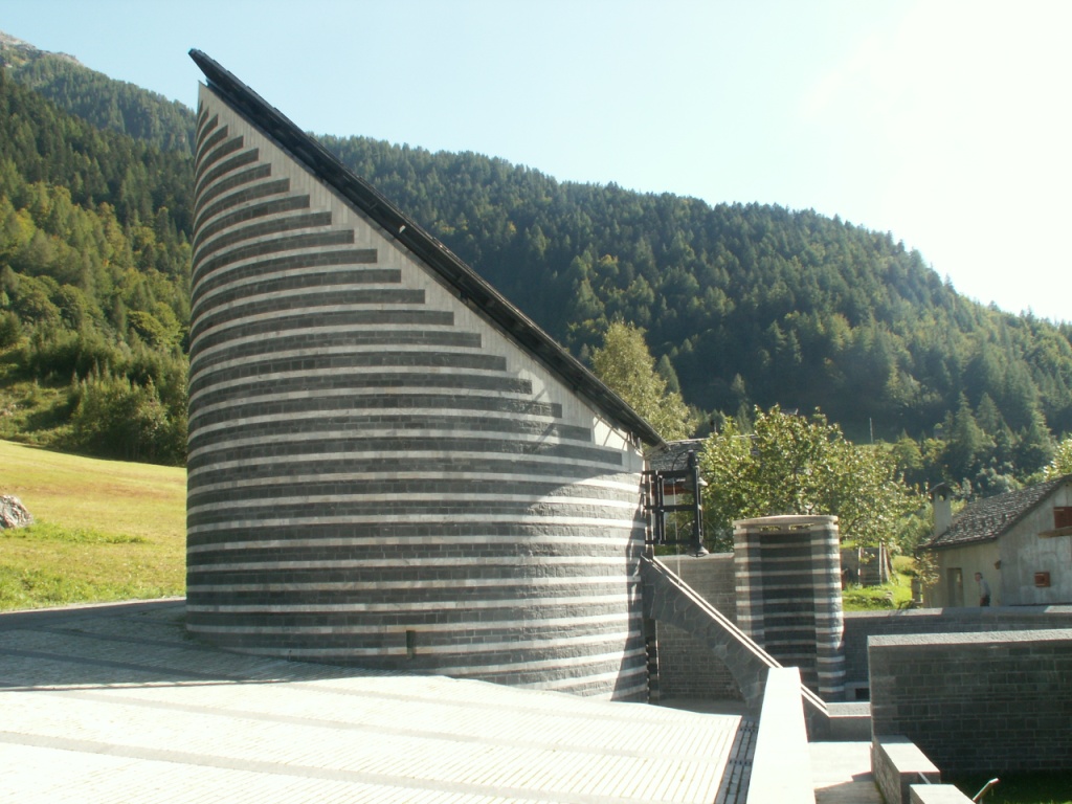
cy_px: 402
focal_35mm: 35
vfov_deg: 40.7
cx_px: 536
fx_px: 1084
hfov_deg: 52.6
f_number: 8
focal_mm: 5.86
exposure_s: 1/50
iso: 50
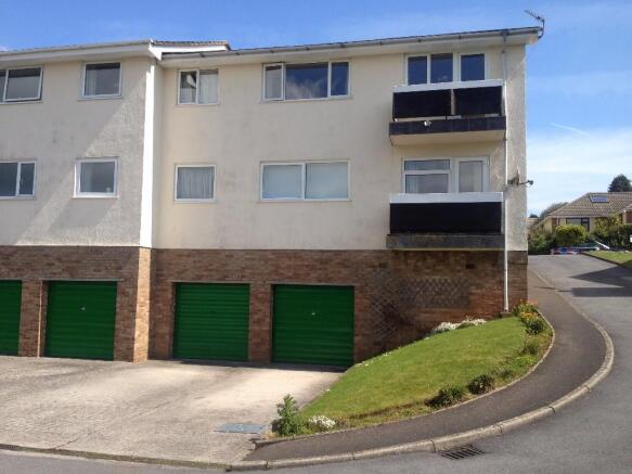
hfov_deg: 52.6
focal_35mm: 35
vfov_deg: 40.7
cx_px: 316
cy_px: 237
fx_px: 639
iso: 50
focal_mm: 4.28
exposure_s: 1/1284
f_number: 2.4
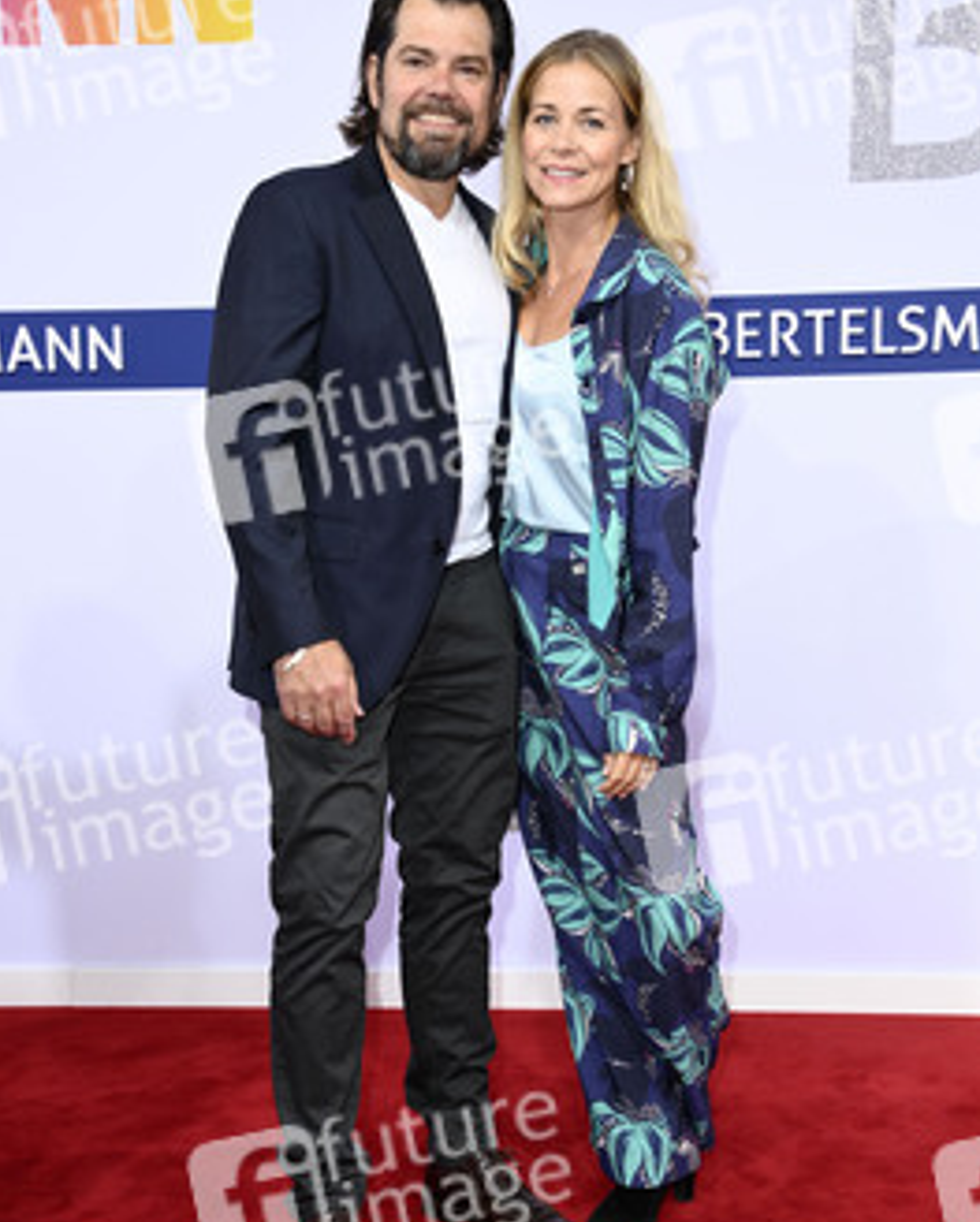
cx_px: 488
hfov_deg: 31.5
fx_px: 1738
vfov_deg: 38.7
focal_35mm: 48
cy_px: 622
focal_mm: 42
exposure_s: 1/200
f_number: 5.6
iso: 1000
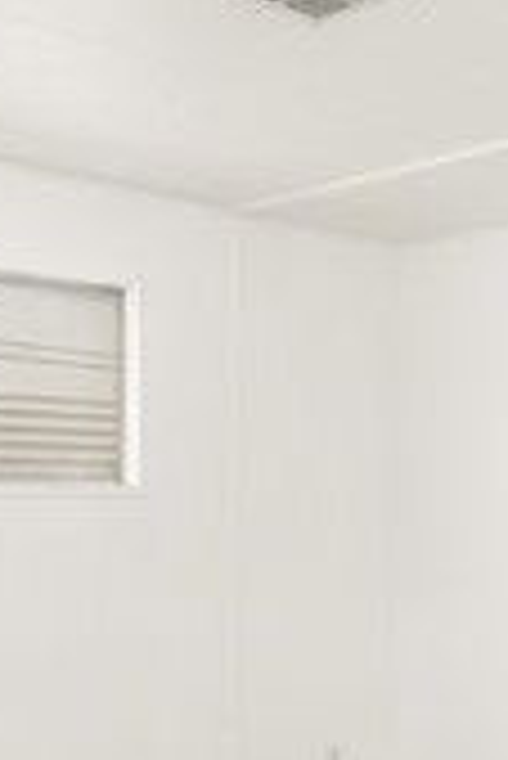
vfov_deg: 36.8
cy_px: 549
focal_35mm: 53
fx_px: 1119
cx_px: 364
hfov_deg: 25.3
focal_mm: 14
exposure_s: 1/4
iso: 100
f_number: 5.6
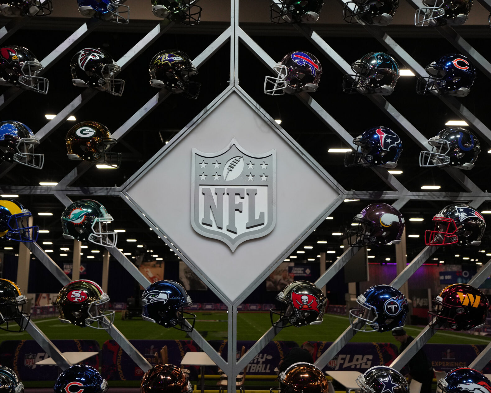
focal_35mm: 40
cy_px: 199
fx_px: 581
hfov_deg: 45.8
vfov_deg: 37.3
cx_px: 226
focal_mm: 35
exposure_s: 1/1250
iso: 1600
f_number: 2.8
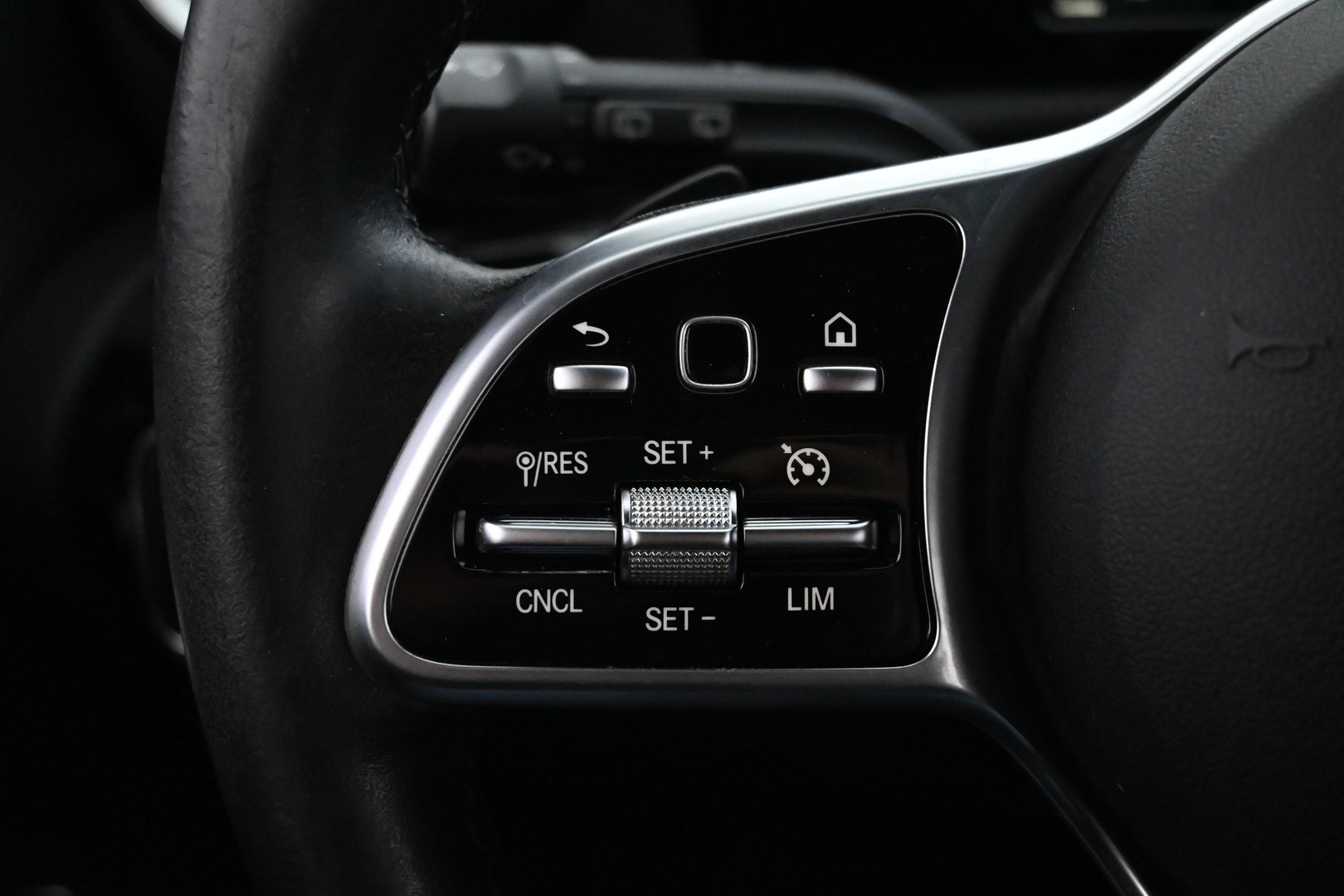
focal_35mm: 47
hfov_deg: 41.7
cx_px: 672
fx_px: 1764
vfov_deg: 28.5
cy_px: 448
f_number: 5
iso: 8000
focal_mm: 31.5
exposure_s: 1/50
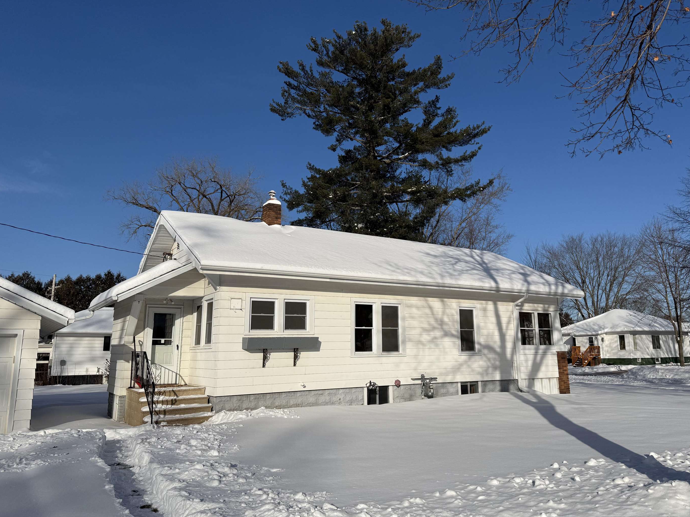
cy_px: 246
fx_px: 538
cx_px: 374
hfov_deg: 65.2
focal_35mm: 27
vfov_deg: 51.3
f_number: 1.78
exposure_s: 1/14286
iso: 80
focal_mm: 6.76
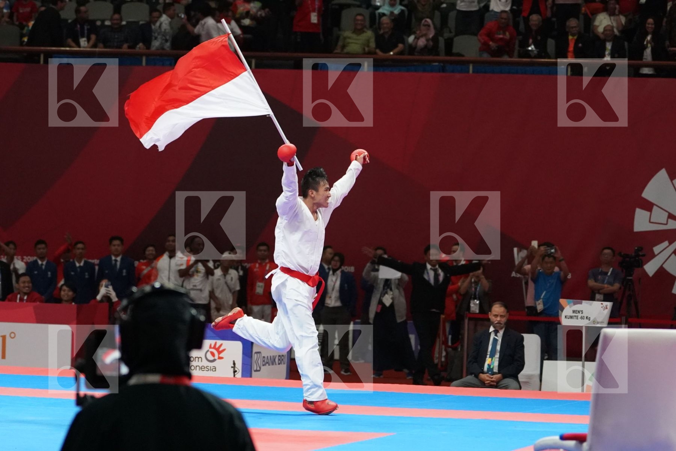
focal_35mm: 147
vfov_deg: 9.3
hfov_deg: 14.0
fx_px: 2760
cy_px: 226
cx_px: 338
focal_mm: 98
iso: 5000
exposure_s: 1/1000
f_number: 4
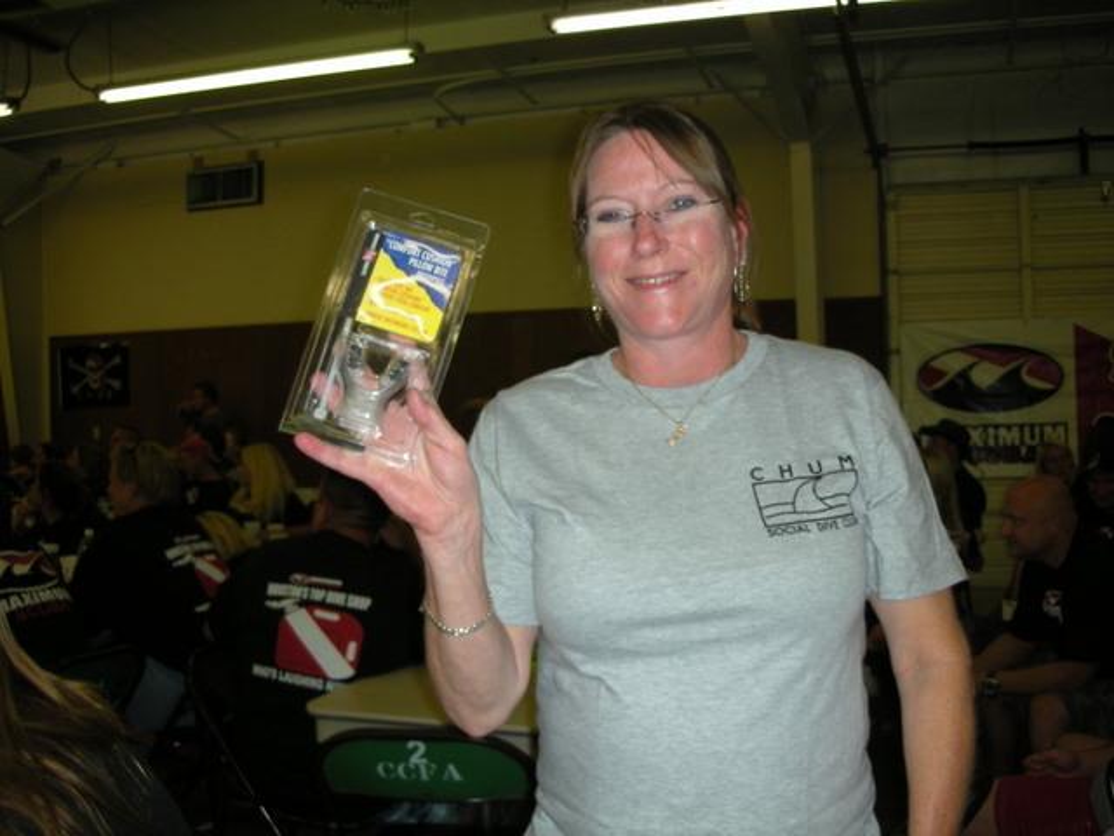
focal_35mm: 35
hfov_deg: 52.6
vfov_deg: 40.7
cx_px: 557
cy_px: 418
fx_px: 1126
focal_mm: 5.8
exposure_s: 1/60
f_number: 2.8
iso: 50
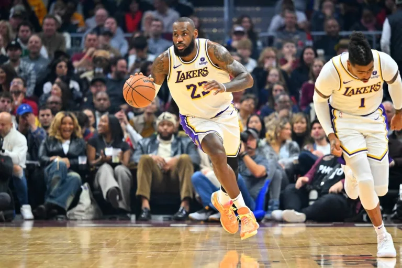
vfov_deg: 4.6
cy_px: 134
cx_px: 201
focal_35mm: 300
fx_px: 3348
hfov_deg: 6.9
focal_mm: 300
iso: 6400
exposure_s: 1/1600
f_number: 4
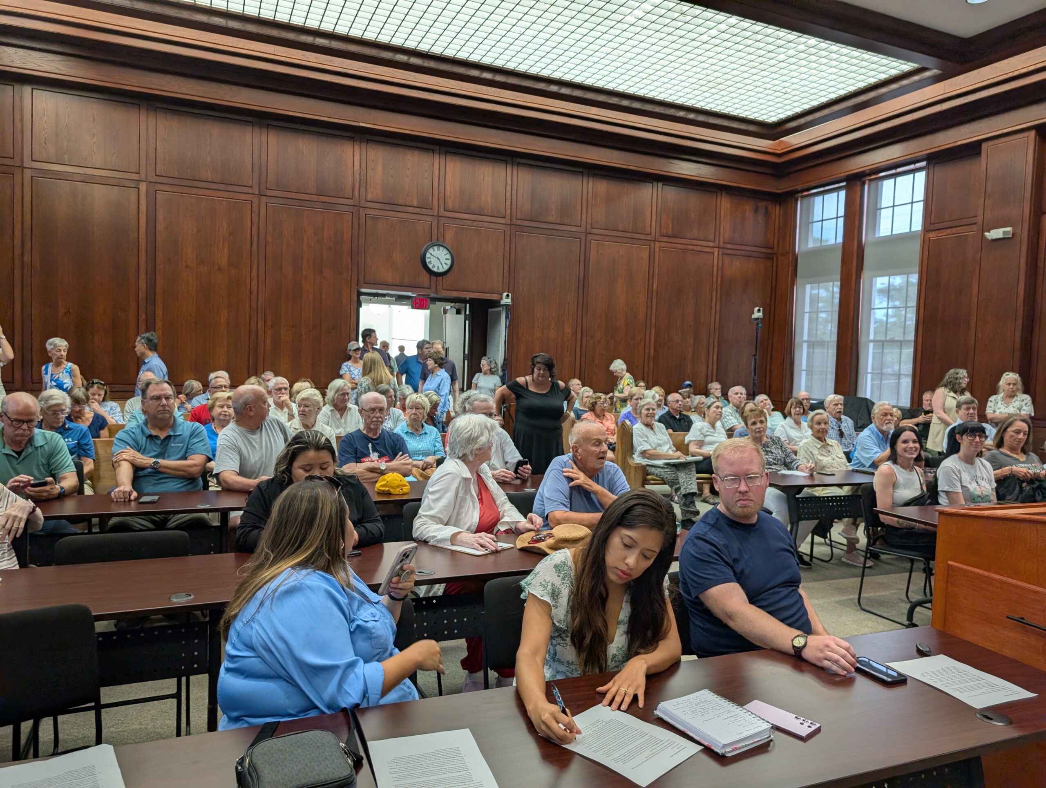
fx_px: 726
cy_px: 394
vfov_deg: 56.9
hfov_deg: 71.5
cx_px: 523
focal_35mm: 24
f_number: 1.68
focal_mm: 6.9
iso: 144
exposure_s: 1/120
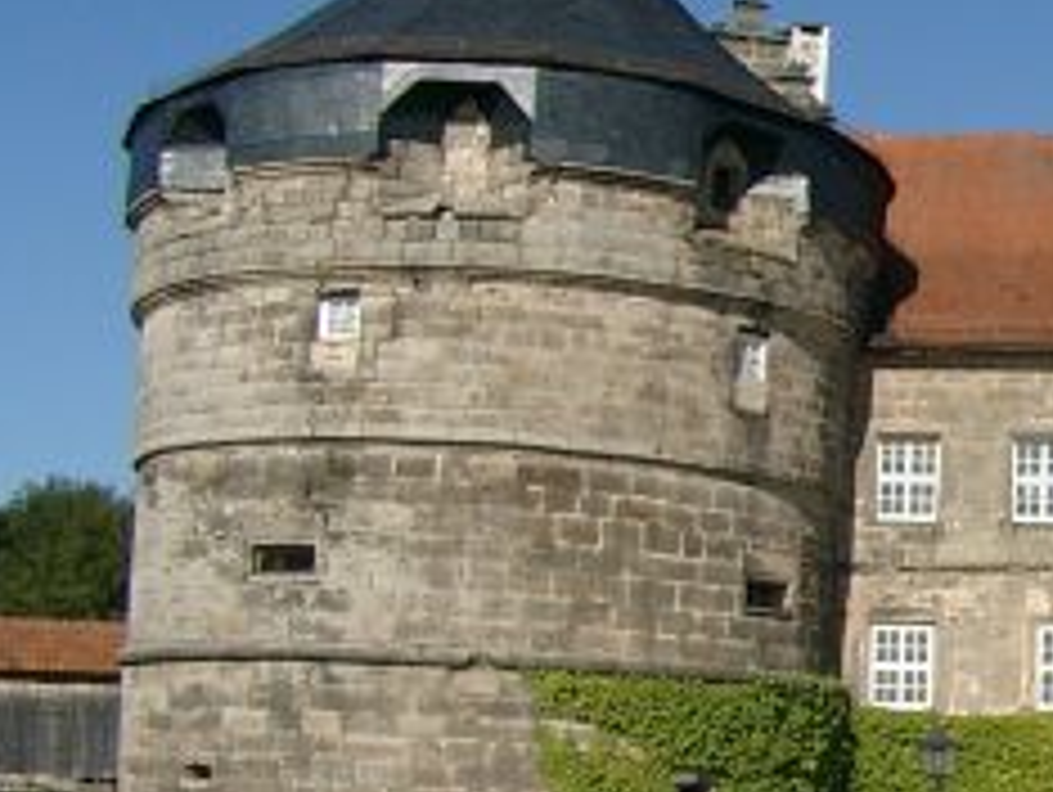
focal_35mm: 116
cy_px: 436
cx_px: 1539
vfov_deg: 12.8
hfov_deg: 15.7
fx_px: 3532
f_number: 5.6
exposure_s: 1/536
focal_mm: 7.13
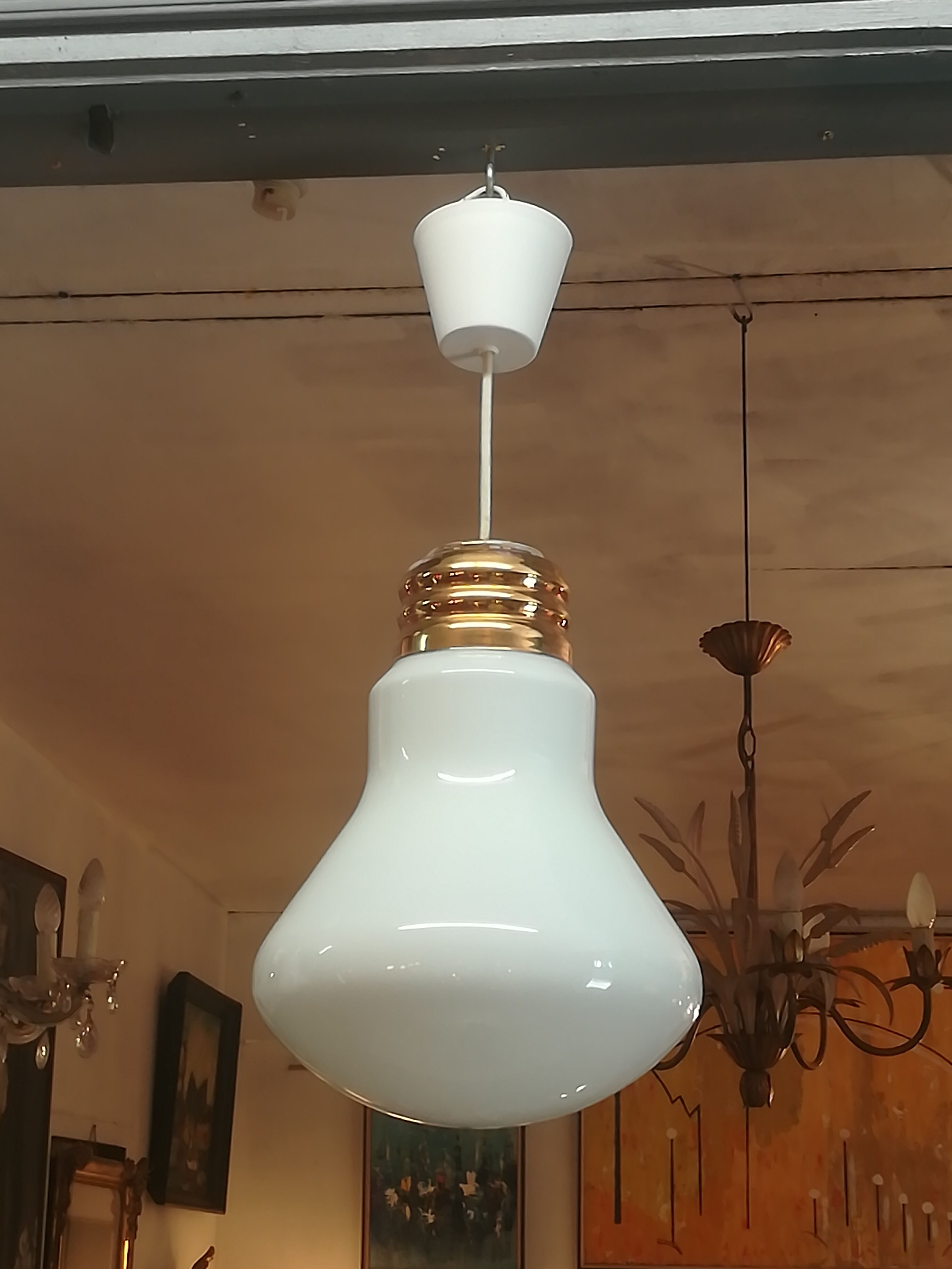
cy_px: 634
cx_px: 476
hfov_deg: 22.3
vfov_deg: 29.4
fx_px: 2420
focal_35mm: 66
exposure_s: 1/33.3
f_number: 2.2
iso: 160
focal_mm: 3.83
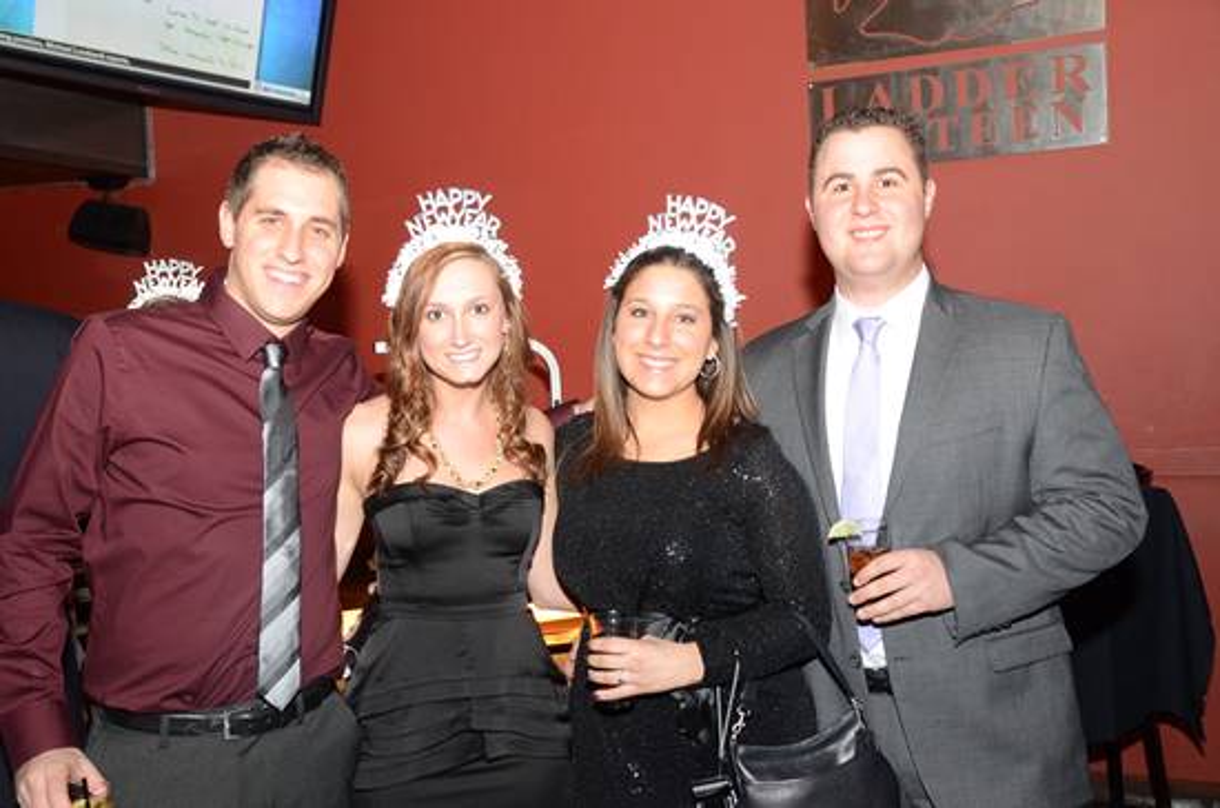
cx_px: 610
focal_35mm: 40
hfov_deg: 48.0
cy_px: 404
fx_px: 1369
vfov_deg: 32.9
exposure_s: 1/60
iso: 1250
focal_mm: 27
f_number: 4.5
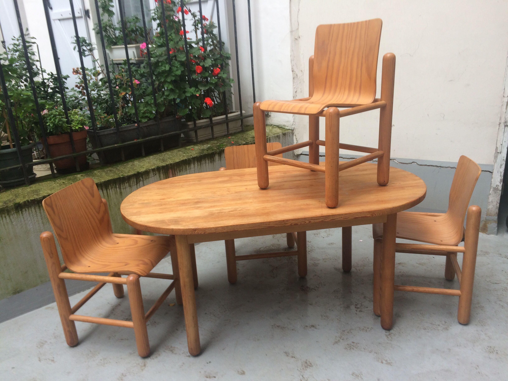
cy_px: 190
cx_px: 254
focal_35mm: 29
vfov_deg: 48.2
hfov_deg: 61.7
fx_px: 426
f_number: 2.2
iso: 40
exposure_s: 1/50
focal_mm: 4.15
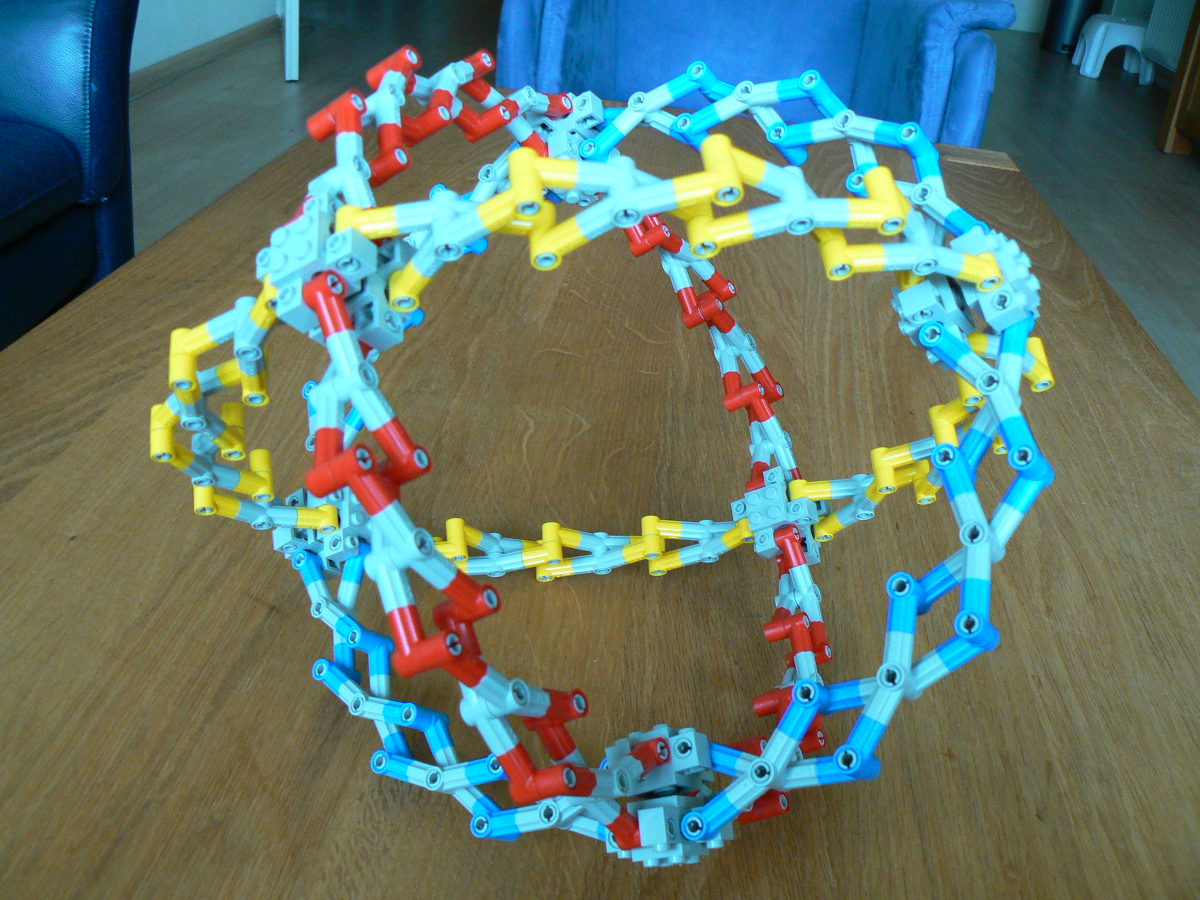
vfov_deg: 39.7
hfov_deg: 51.4
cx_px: 600
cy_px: 450
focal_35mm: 36
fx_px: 1248
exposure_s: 1/30
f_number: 2.8
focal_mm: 6
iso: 200
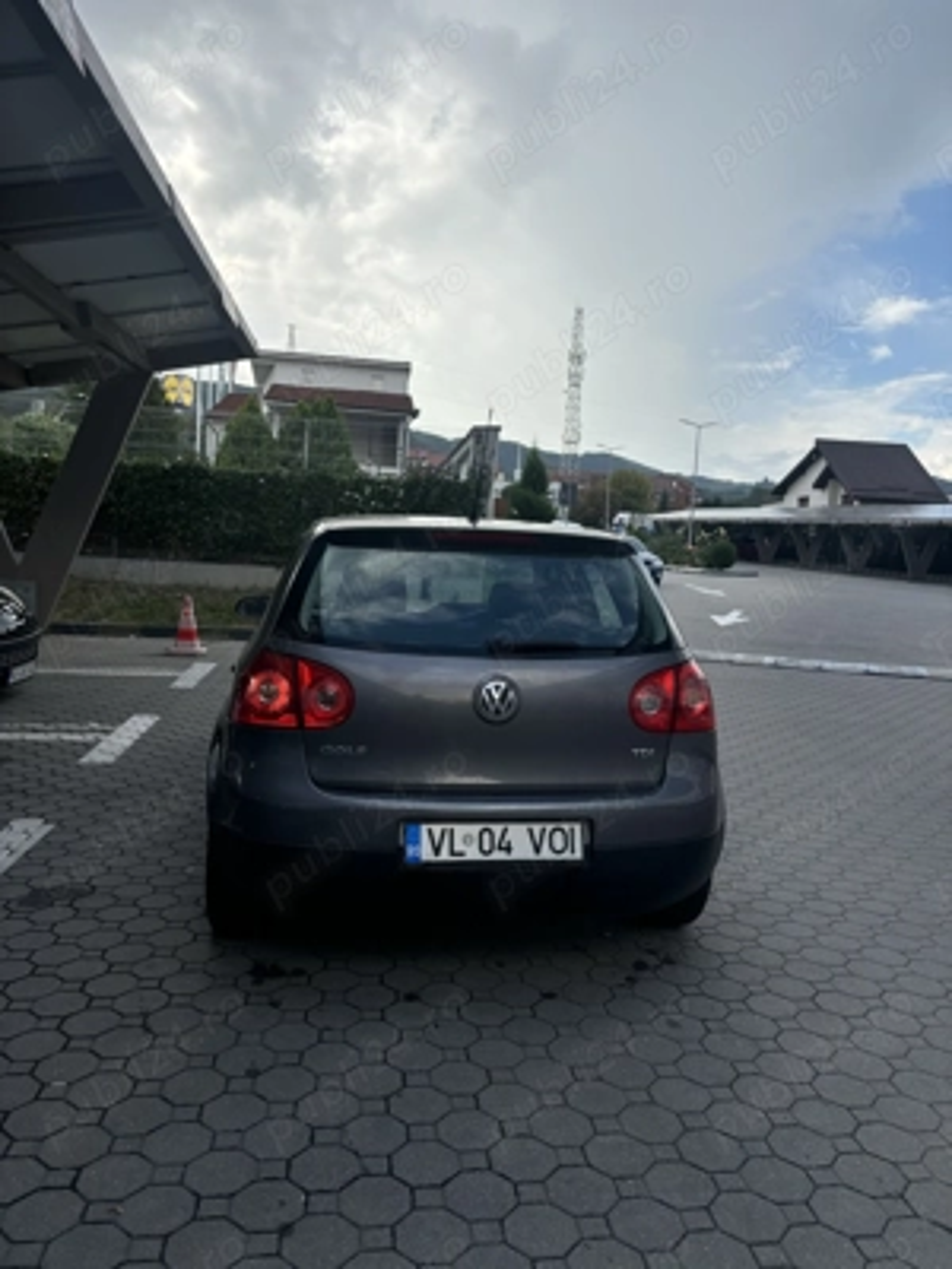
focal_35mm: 26
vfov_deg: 67.3
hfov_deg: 53.1
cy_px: 634
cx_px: 476
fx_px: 953
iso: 50
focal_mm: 5.96
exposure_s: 1/1949
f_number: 1.6
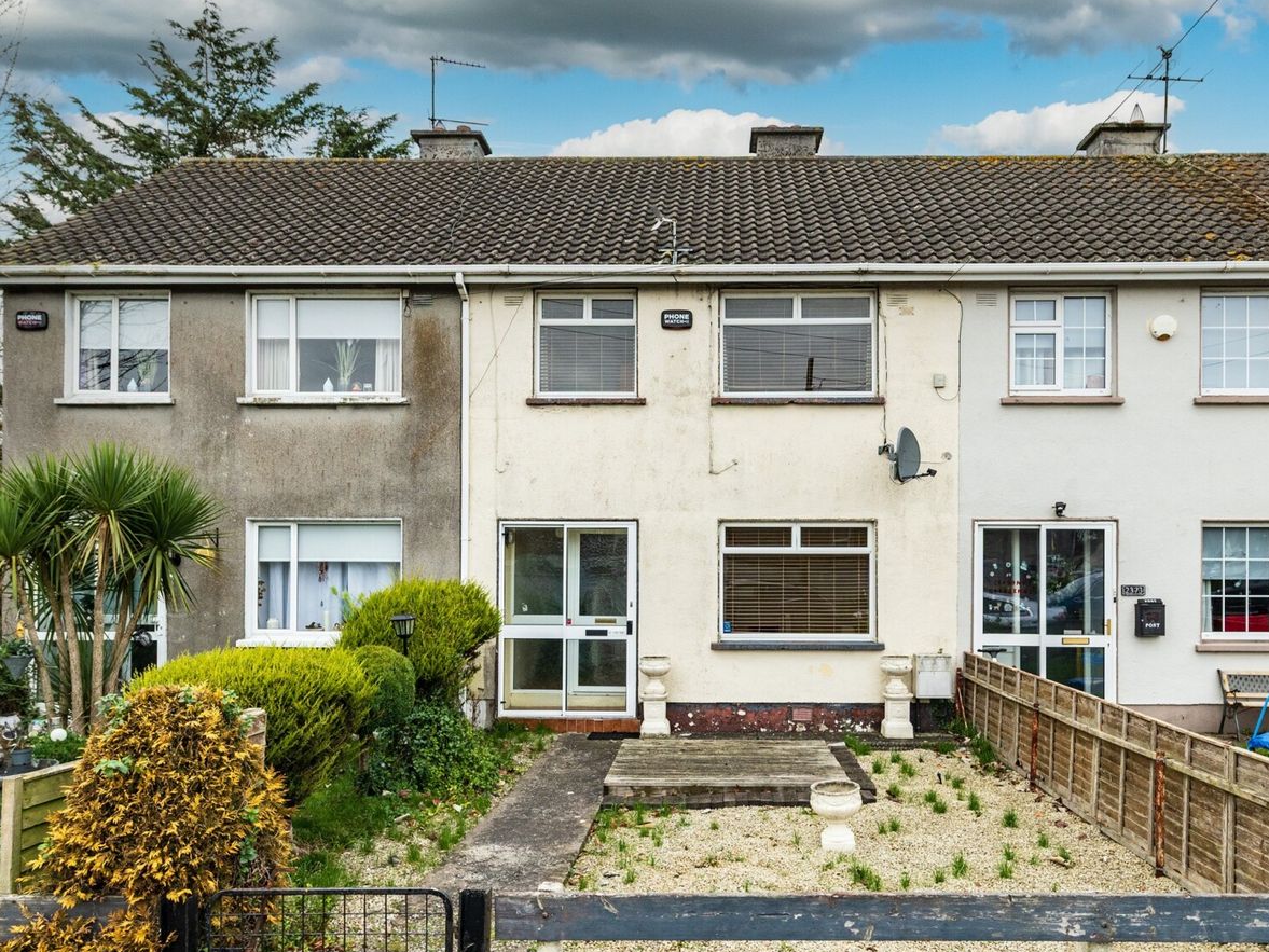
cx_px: 758
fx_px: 733
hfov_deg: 80.8
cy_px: 482
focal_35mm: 20
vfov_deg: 66.0
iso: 1000
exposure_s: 1/500
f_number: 5.6
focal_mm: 17
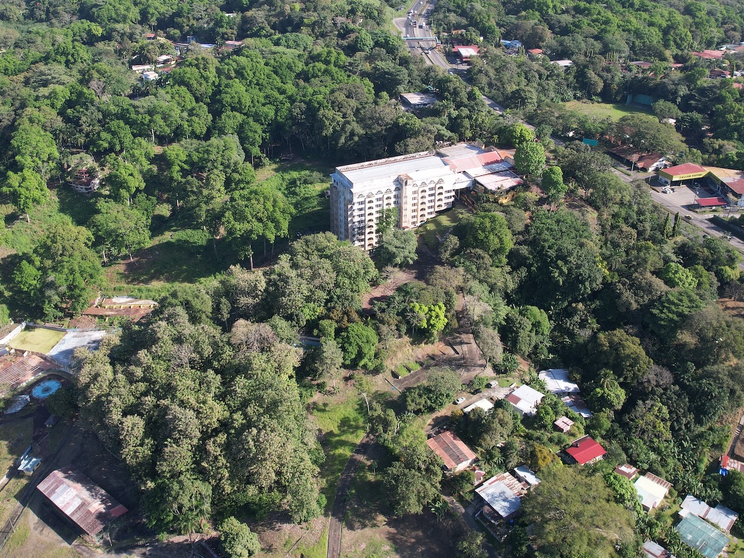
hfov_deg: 55.3
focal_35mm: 33
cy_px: 214
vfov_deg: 42.7
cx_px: 352
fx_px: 709
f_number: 2.8
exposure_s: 1/1000
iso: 120
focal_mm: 8.38
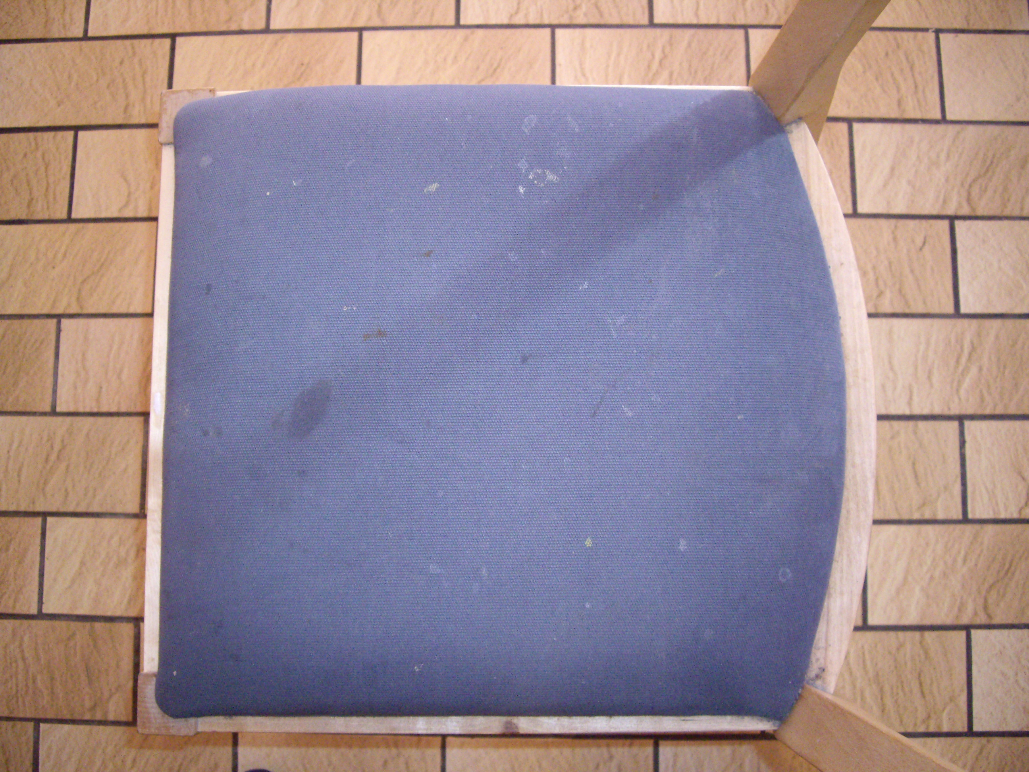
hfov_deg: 49.0
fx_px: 1130
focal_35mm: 38
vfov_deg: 37.7
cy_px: 386
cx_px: 514
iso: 800
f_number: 2.8
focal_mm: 7.9
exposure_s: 1/13
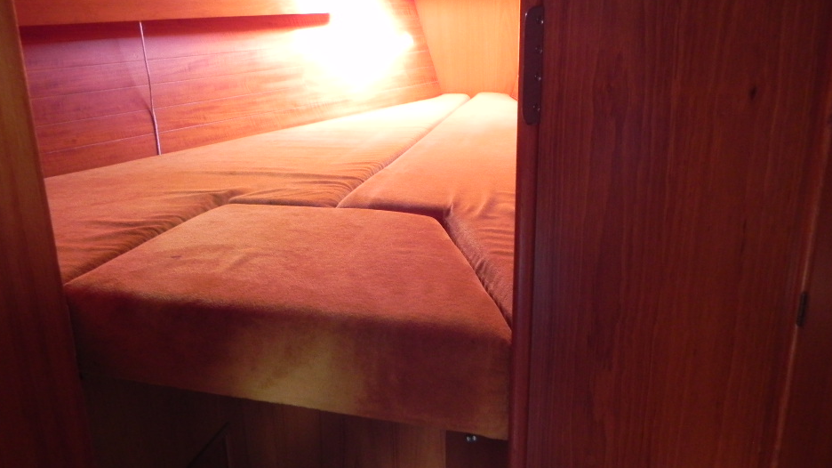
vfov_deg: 37.7
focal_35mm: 31
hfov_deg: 62.6
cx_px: 385
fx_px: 684
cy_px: 216
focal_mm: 4.6
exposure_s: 1/30
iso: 330
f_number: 2.8
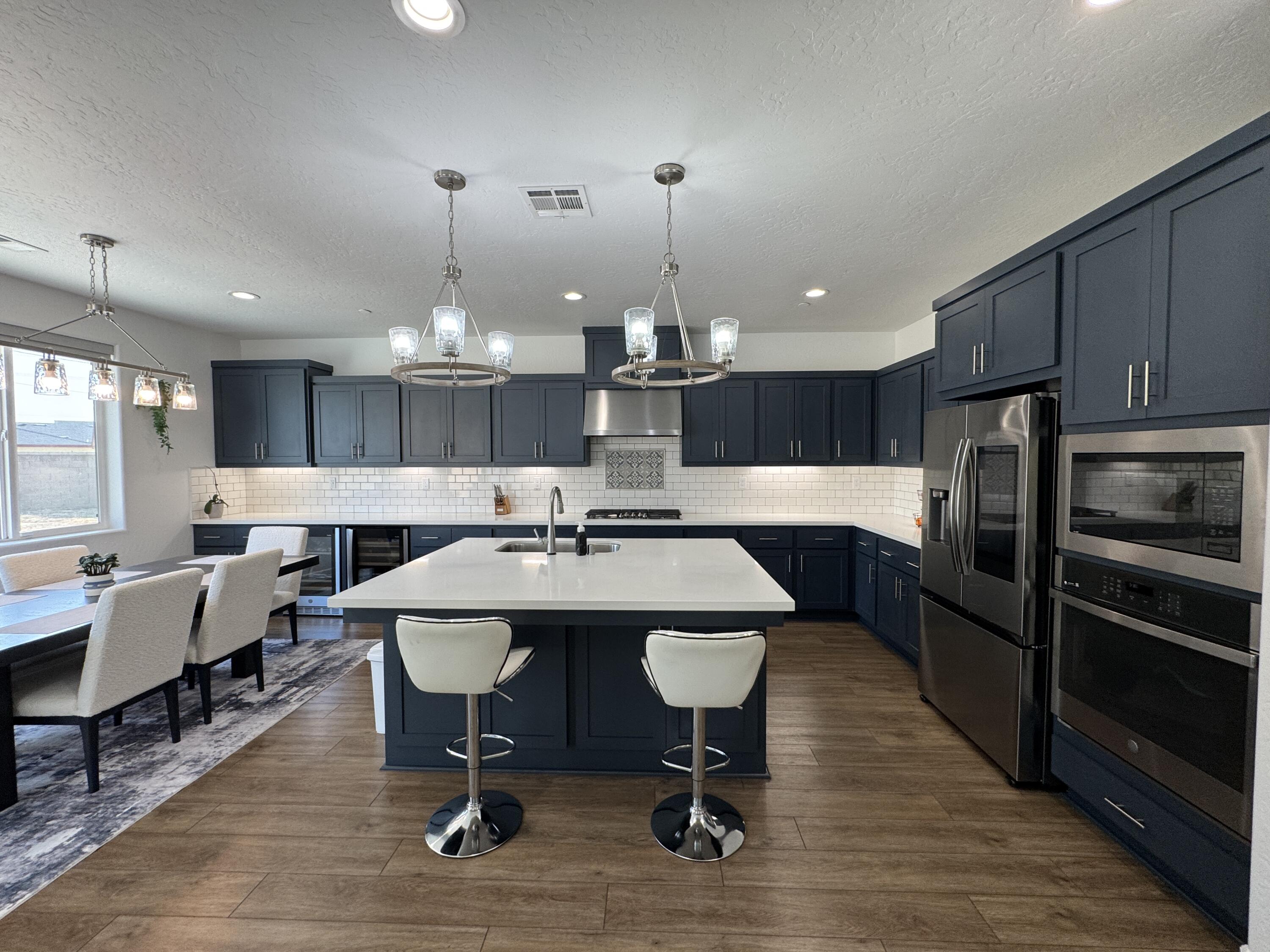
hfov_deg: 102.1
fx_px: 514
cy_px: 476
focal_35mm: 14
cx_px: 635
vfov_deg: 85.7
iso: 100
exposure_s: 1/120
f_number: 2.2
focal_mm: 2.22
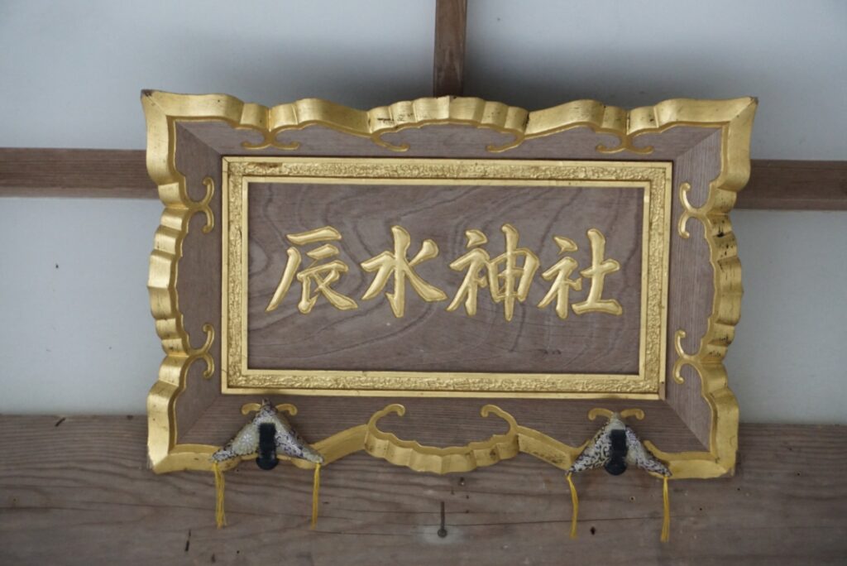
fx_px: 3708
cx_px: 424
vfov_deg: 8.7
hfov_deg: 13.0
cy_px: 283
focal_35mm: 158
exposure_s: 1/200
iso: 2500
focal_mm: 105
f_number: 5.6
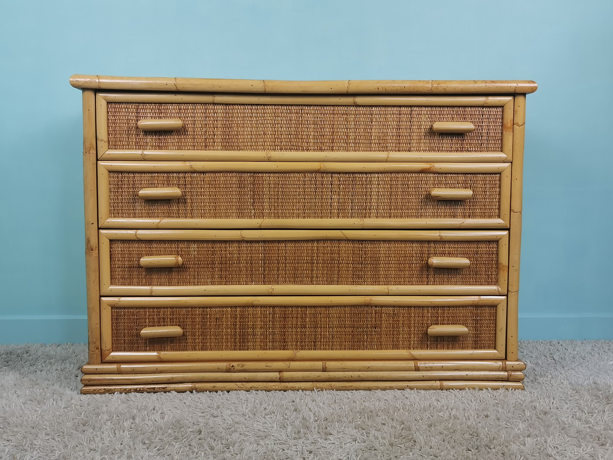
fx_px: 691
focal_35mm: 39
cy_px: 230
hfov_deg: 47.9
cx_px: 306
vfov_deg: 36.8
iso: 64
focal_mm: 5.58
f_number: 1.8
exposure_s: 1/100
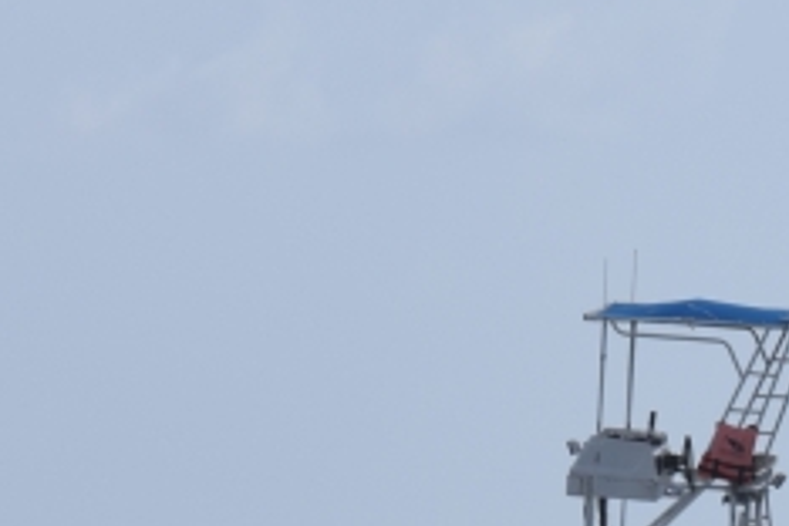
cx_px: 637
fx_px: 19443
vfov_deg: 1.5
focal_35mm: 887
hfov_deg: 2.3
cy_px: 840
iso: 250
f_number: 5.6
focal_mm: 135
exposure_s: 1/2000
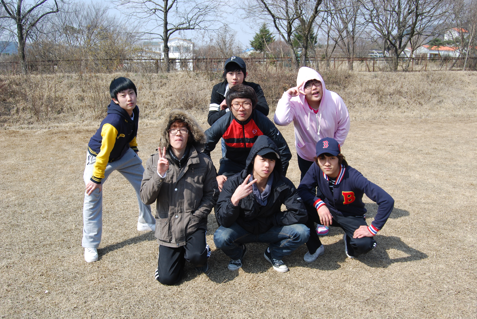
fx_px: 458
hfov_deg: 55.0
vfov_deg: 38.5
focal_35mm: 34
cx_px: 238
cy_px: 160
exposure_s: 1/200
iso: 100
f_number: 7.1
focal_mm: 23
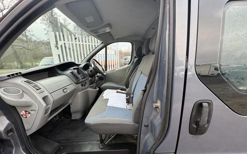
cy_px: 86
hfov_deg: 101.5
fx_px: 101
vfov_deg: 74.5
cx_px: 124
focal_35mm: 15
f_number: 2.2
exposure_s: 1/99
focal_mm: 2.22
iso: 125
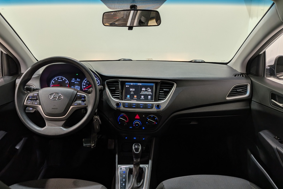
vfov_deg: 49.5
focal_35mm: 26
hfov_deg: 69.4
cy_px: 94
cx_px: 140
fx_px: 204
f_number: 1.7
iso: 28
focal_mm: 4.53
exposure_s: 1/131
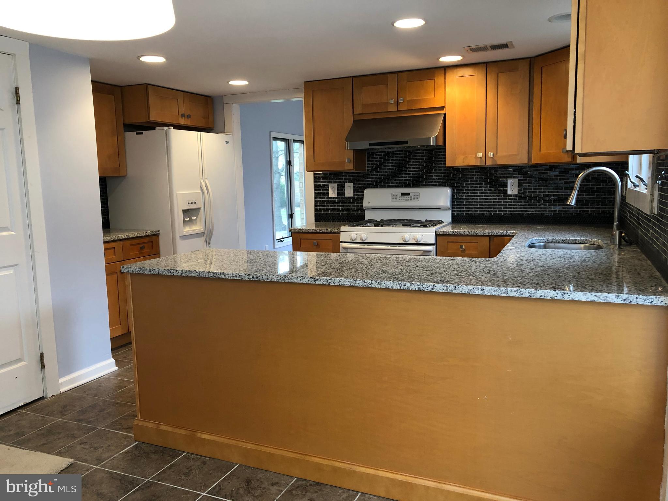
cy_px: 250
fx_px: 540
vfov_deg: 49.7
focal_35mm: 28
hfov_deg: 63.4
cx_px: 334
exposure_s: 1/17
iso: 40
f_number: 1.8
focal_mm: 4
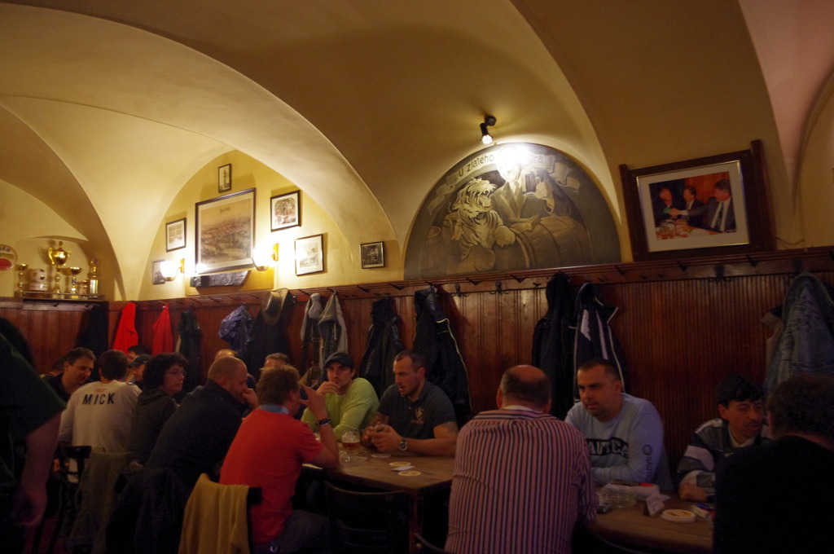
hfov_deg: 67.4
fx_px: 625
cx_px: 417
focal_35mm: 27
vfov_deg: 47.8
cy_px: 277
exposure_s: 1/25
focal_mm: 18
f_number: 3.5
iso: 1600
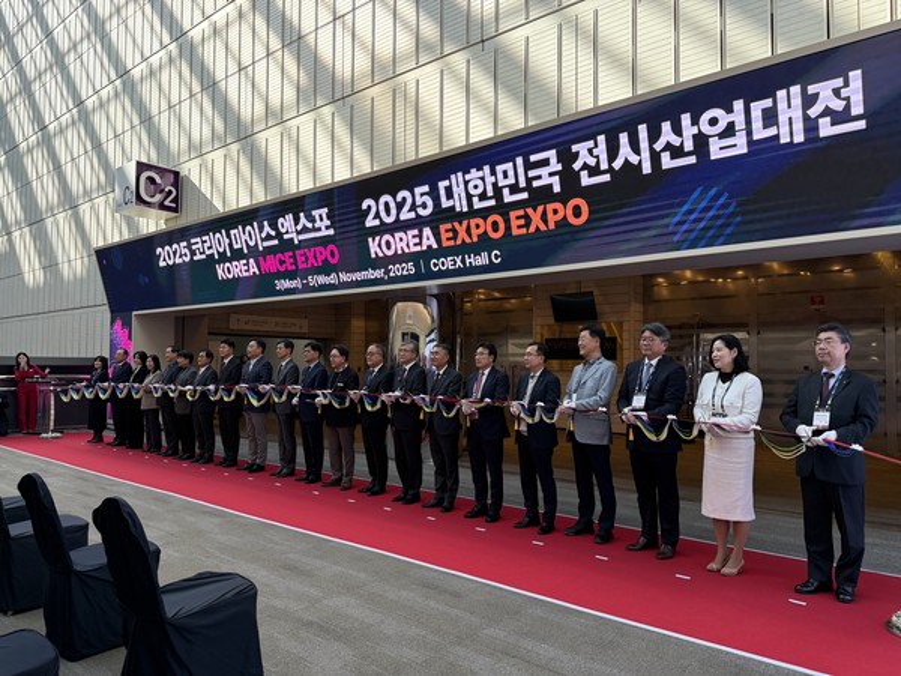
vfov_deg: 56.8
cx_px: 450
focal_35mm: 24
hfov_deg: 71.6
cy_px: 338
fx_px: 625
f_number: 1.78
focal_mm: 6.76
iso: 200
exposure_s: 1/238
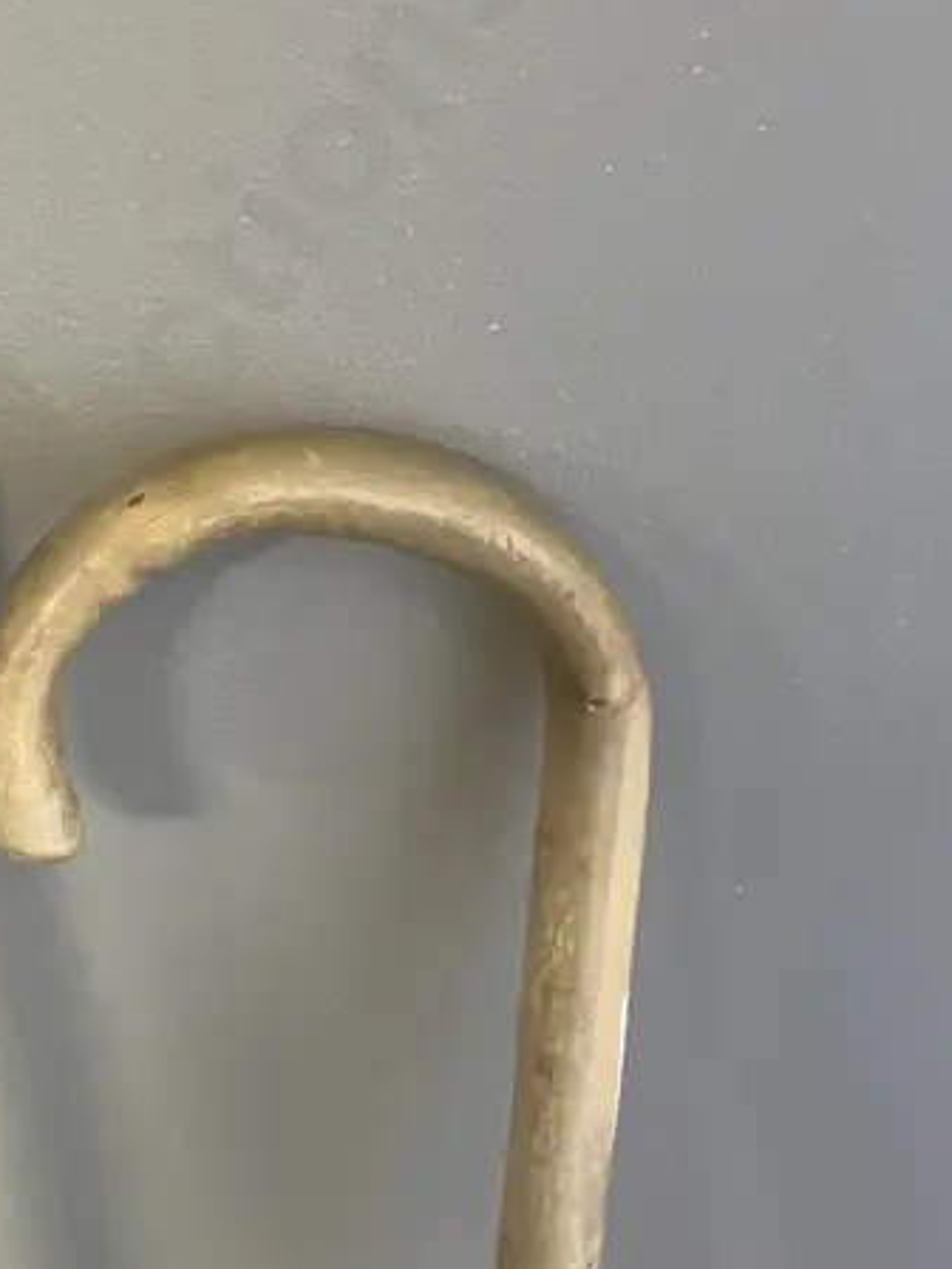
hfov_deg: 21.9
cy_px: 651
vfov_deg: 30.3
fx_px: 2347
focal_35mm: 64
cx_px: -37
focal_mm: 3.99
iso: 250
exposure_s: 1/33
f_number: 1.8
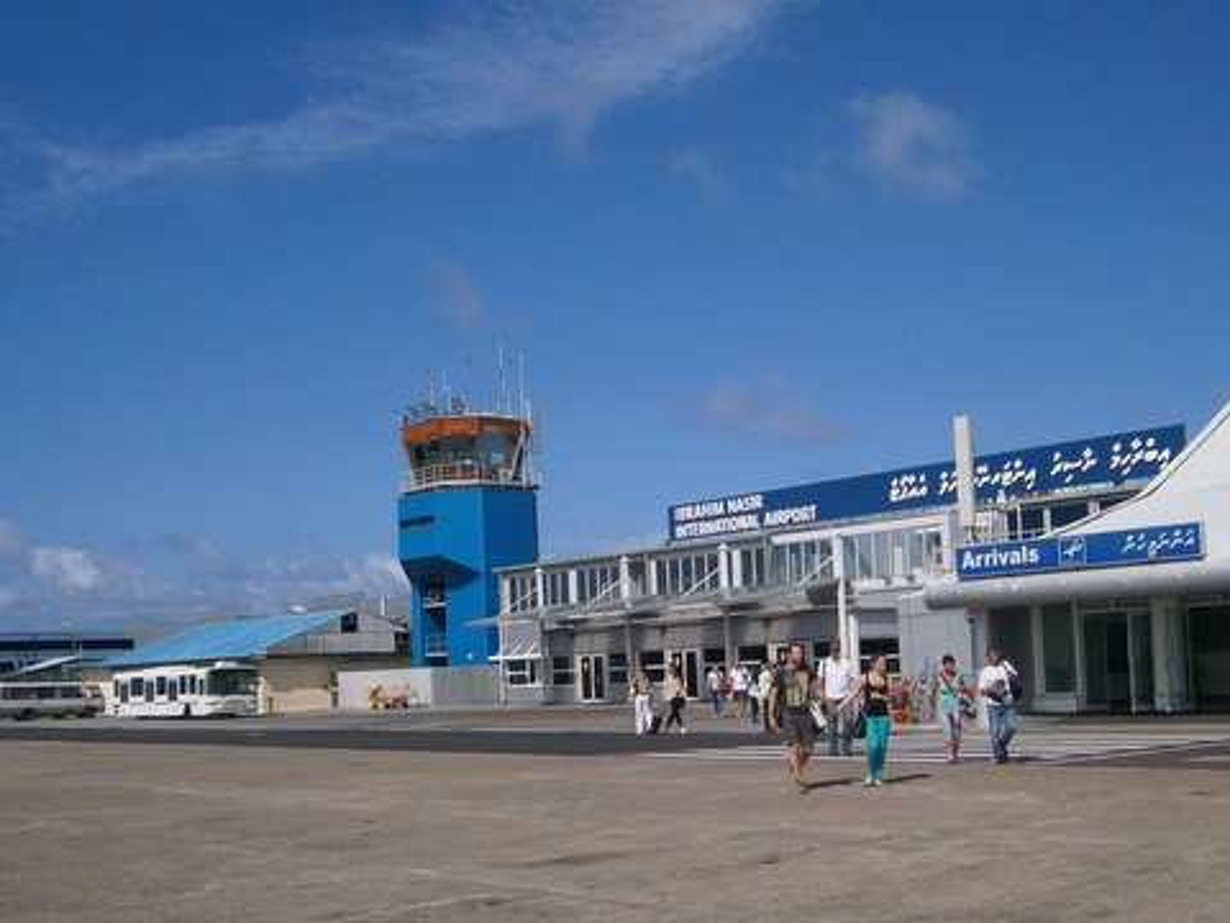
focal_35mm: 26
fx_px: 924
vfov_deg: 53.1
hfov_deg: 67.3
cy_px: 462
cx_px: 615
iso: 80
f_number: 8
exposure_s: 1/400
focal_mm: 4.7
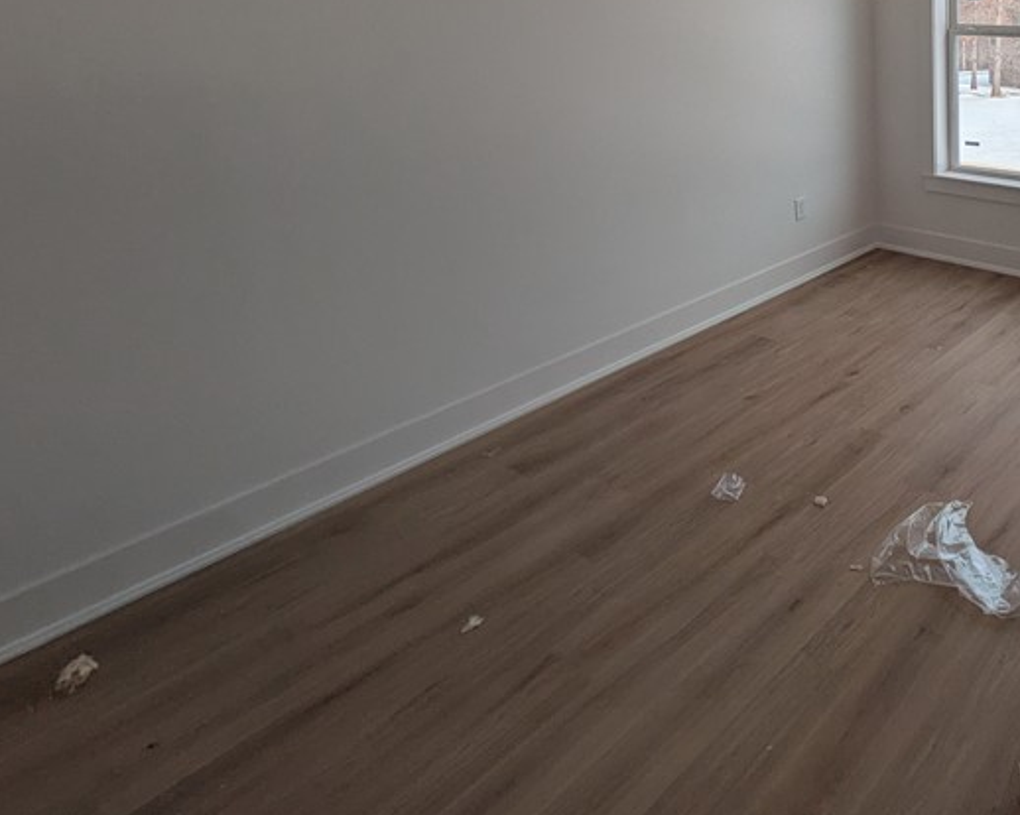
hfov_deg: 53.9
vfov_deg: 48.2
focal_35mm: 27
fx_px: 815
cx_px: 960
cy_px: 98
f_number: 2.2
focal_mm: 1.83
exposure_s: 1/1284
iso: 46
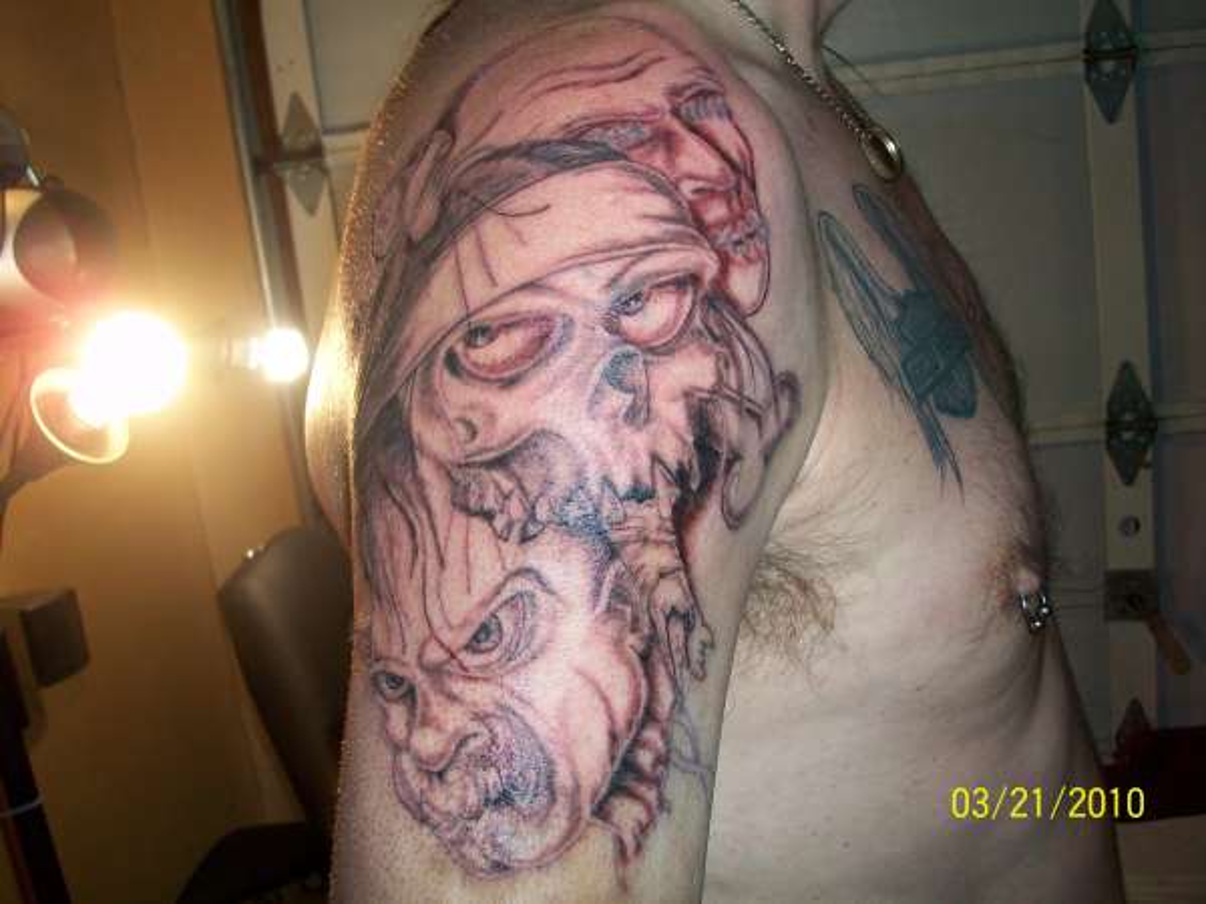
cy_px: 452
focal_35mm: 34
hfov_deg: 54.0
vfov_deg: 41.8
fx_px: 1185
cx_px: 603
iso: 120
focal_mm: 5.7
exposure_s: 1/60
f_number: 2.8
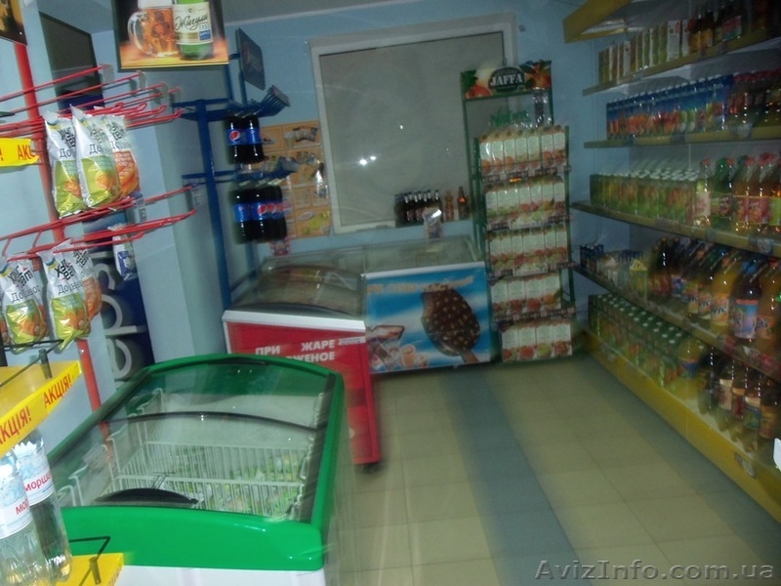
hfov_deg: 61.7
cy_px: 293
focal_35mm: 29
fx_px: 654
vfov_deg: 48.2
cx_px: 390
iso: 100
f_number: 3.4
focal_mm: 5.2
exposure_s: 1/30
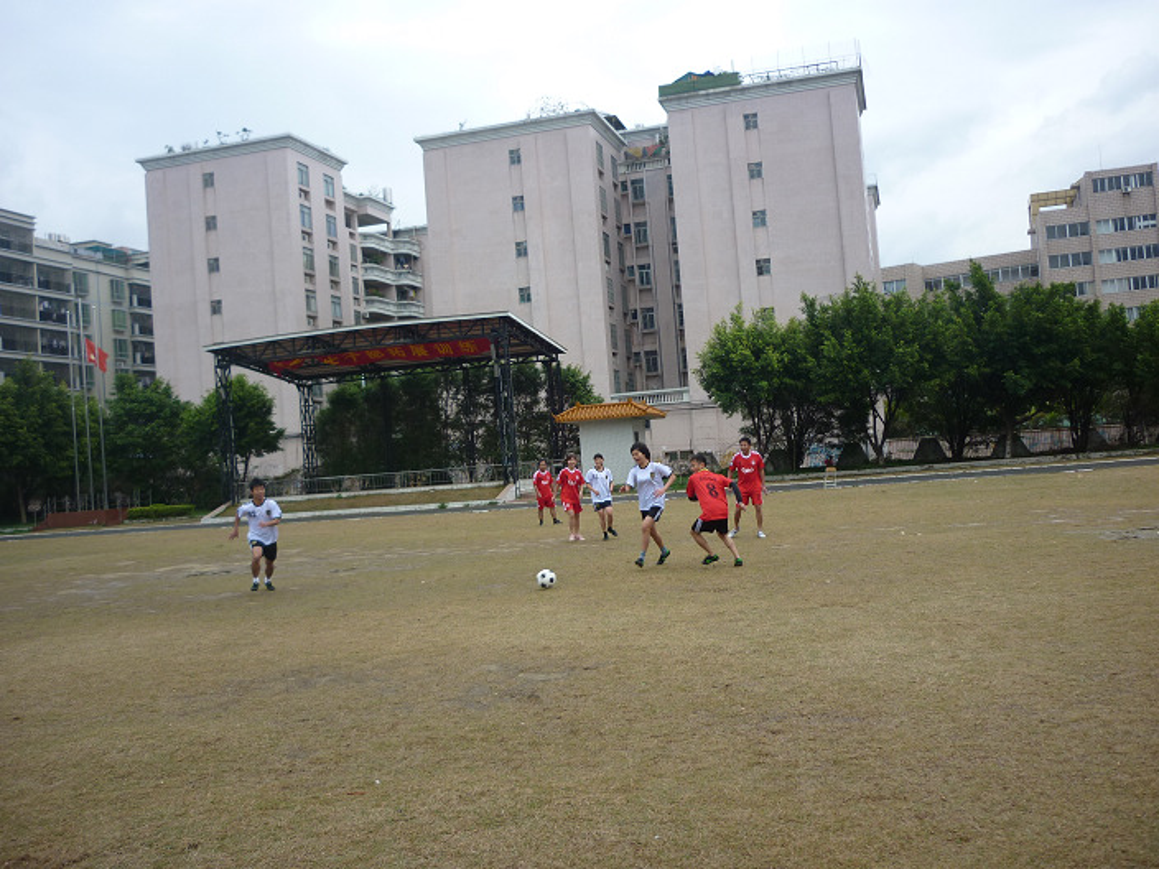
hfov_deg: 55.4
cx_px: 580
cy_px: 434
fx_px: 1105
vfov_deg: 42.9
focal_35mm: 33
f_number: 2.8
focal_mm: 5.5
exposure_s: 1/160
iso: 80
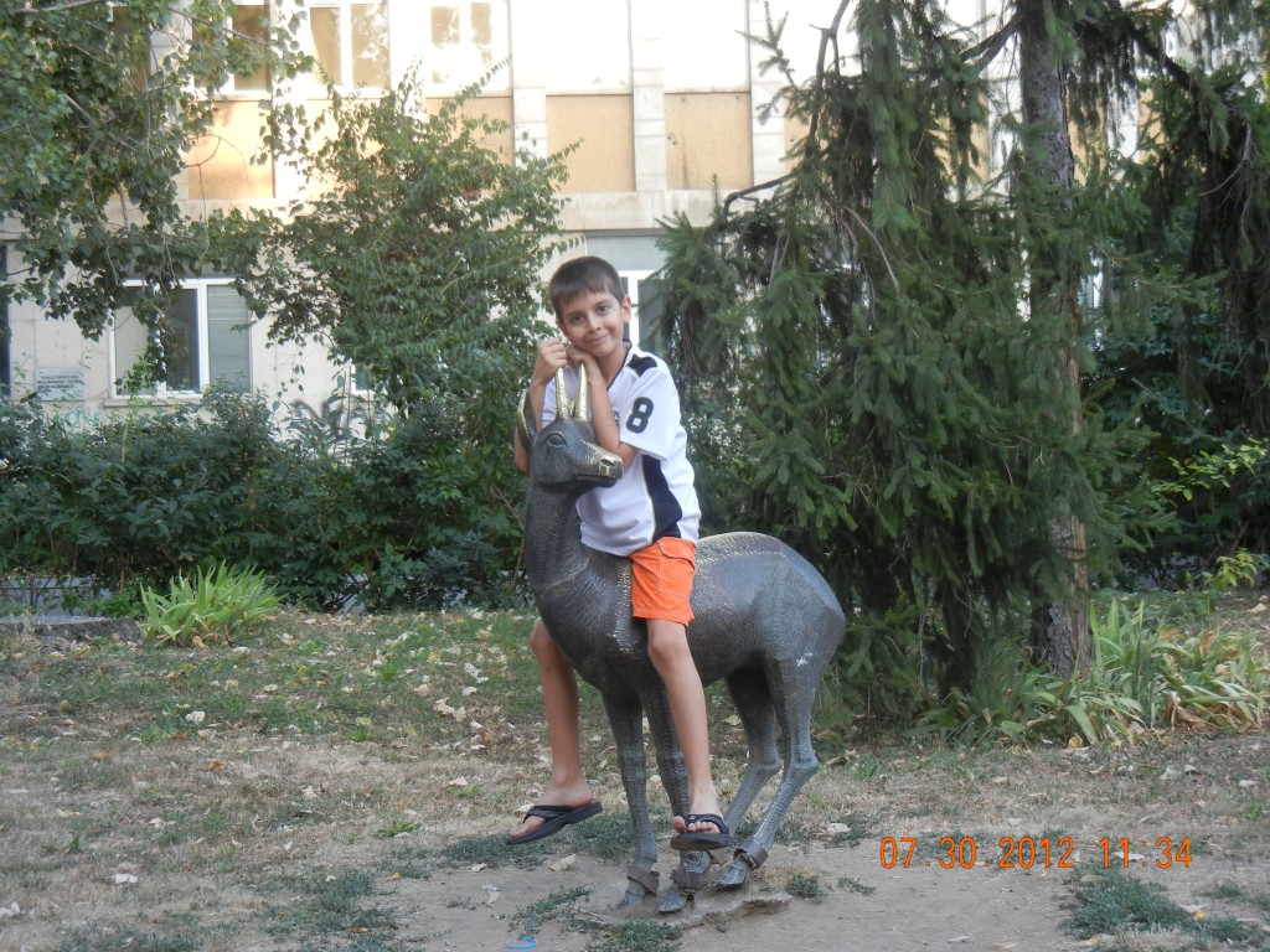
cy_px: 476
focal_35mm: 59
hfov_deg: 32.7
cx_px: 635
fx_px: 2165
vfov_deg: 24.8
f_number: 4
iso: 160
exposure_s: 1/64.6
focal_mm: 10.6
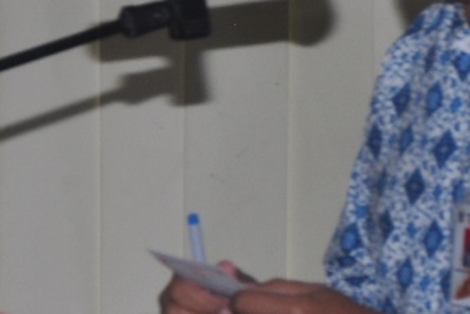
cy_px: 59
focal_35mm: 222
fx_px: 2900
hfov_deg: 9.2
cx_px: 419
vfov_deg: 6.2
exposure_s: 1/60
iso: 200
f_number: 4.5
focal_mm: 40
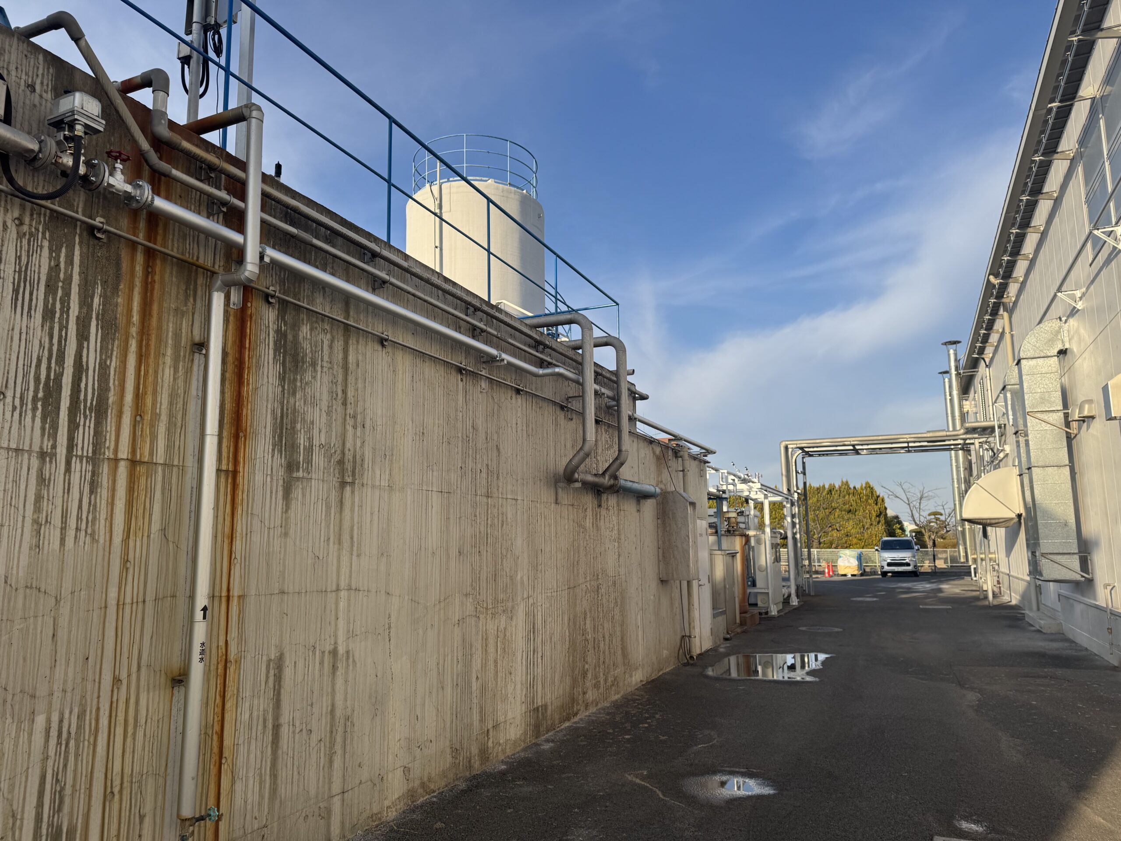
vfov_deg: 56.8
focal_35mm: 24
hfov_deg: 71.6
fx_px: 777
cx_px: 560
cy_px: 420
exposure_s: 1/3096
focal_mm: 6.76
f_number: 1.78
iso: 80
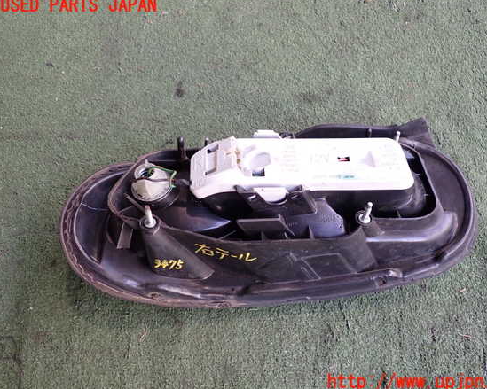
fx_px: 461
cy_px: 194
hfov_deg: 55.6
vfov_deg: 45.8
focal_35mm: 32
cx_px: 262
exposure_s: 1/60
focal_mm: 5.4
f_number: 2.3
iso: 200
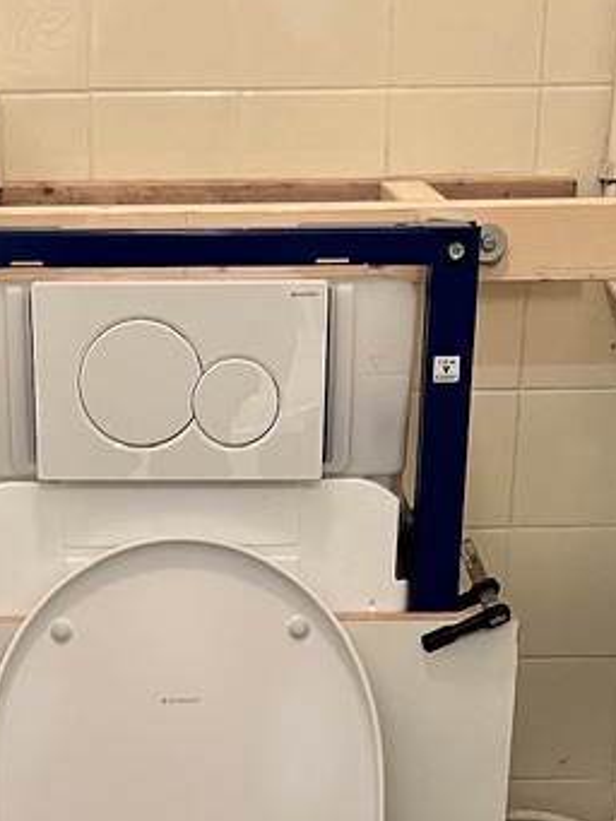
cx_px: 166
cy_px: 744
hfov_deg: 18.8
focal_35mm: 78
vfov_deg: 24.3
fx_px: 1850
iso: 320
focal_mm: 5.7
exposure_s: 1/50
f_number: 1.5
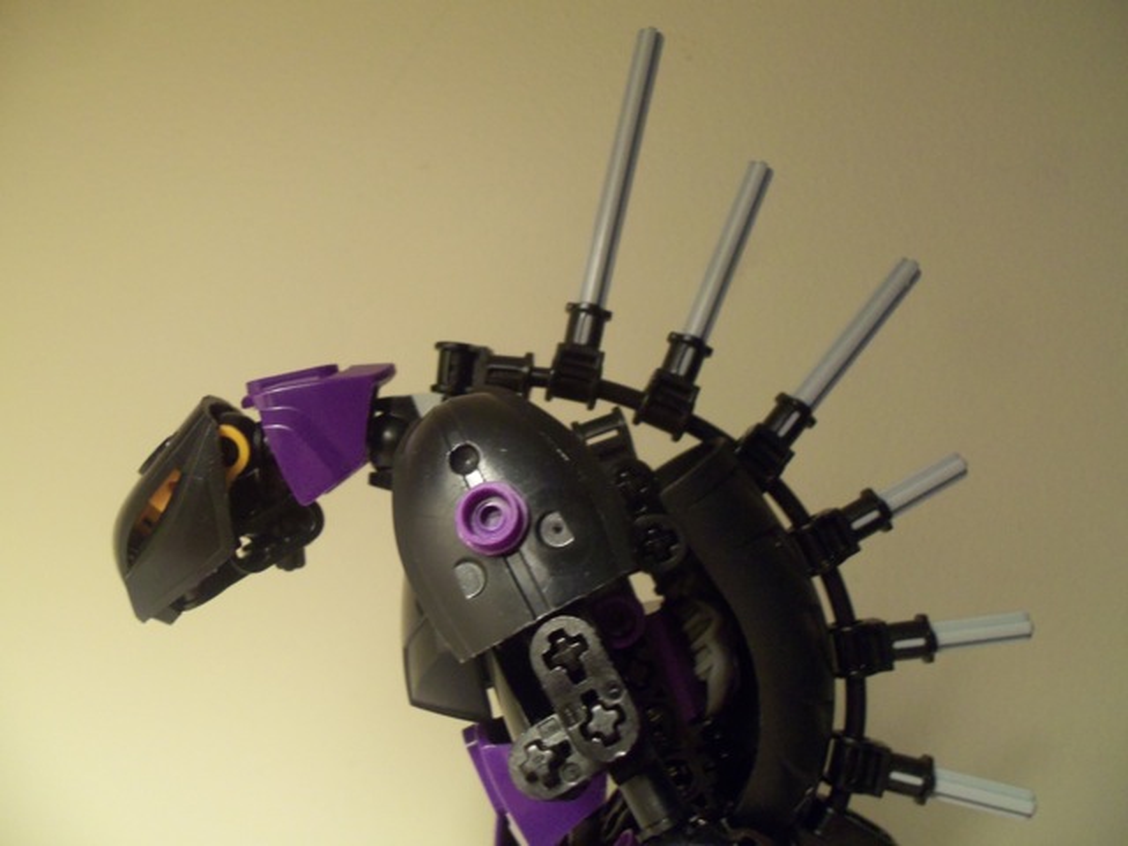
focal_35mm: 29
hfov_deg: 61.7
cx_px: 564
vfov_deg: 48.2
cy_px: 423
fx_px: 945
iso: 160
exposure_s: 1/30
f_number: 3.4
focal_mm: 5.2
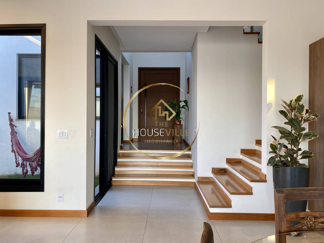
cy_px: 122
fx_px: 243
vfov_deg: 53.1
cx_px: 162
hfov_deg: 67.3
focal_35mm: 26
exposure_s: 1/120
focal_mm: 4.25
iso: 80
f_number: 1.8
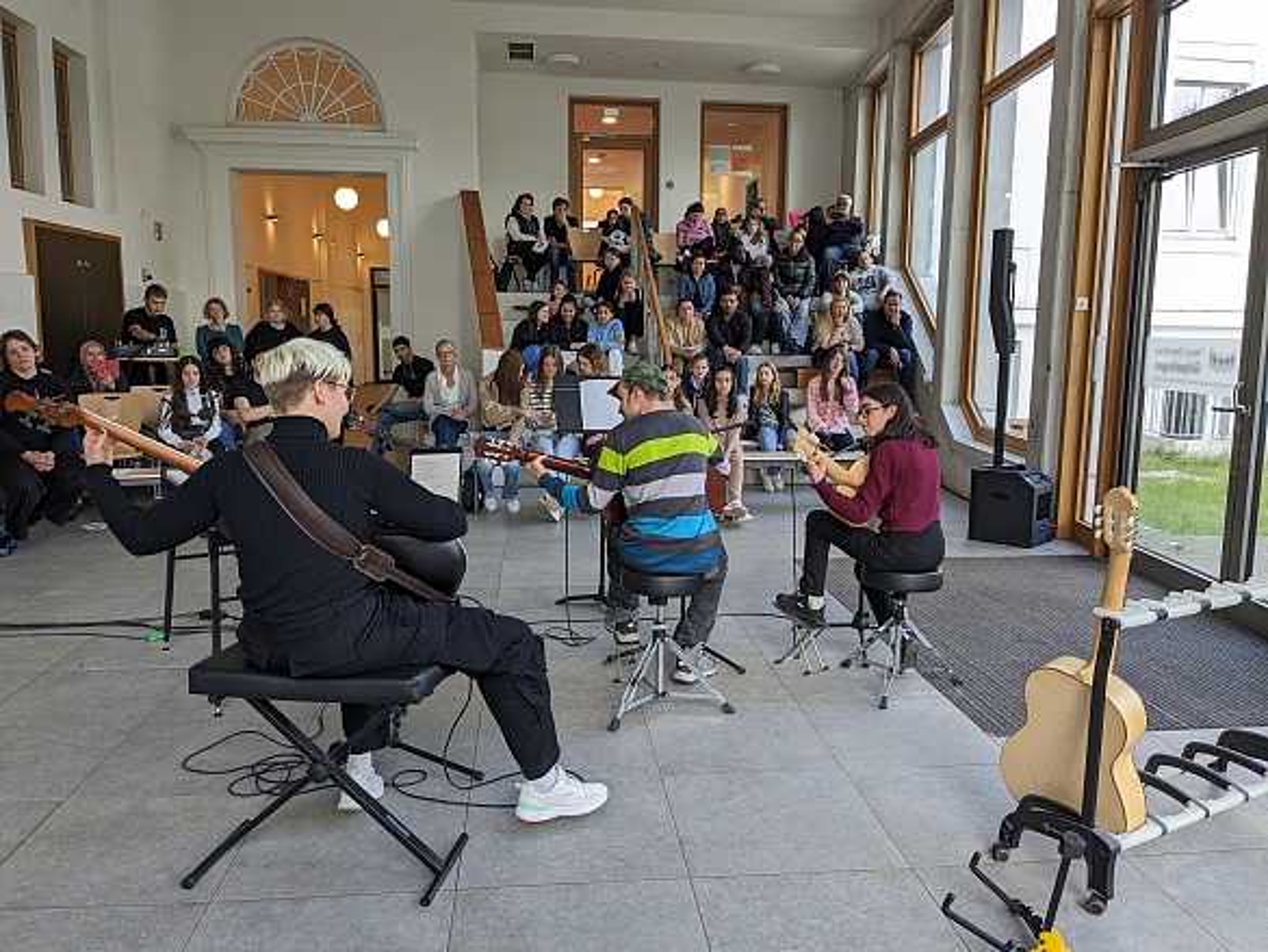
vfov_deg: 51.4
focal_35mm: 27
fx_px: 989
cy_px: 476
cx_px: 634
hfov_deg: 65.3
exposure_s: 1/120
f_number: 1.73
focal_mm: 4.38
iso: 62
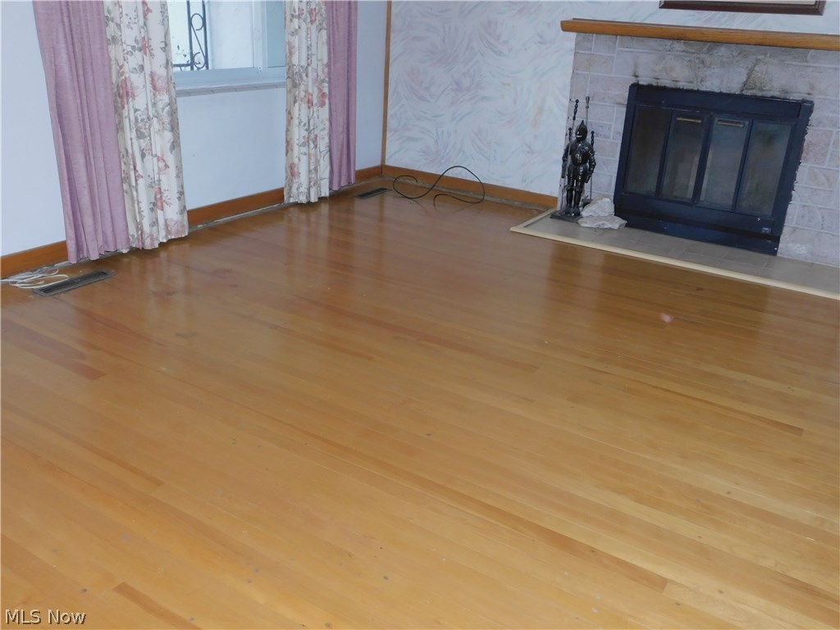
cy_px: 315
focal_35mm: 30
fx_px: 728
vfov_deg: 46.8
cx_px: 420
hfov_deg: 60.0
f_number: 3.2
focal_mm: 5.3
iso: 250
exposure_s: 1/30
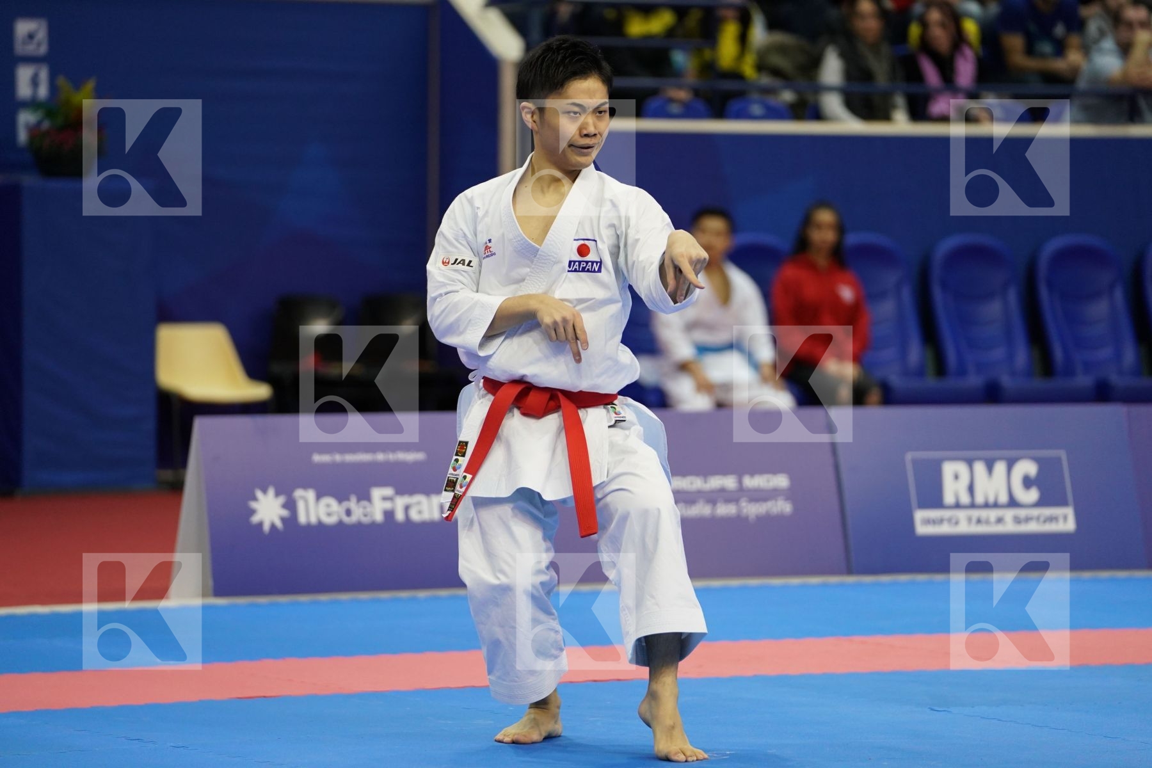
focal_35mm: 162
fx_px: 5184
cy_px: 384
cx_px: 576
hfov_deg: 12.7
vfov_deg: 8.5
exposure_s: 1/500
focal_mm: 162
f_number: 2.8
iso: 2000
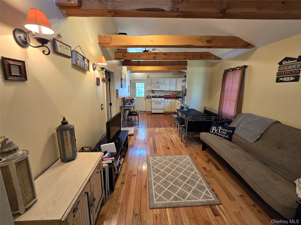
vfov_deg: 89.9
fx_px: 113
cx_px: 150
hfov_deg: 106.2
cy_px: 112
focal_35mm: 13
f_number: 2.2
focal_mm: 2.2
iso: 320
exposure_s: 1/60
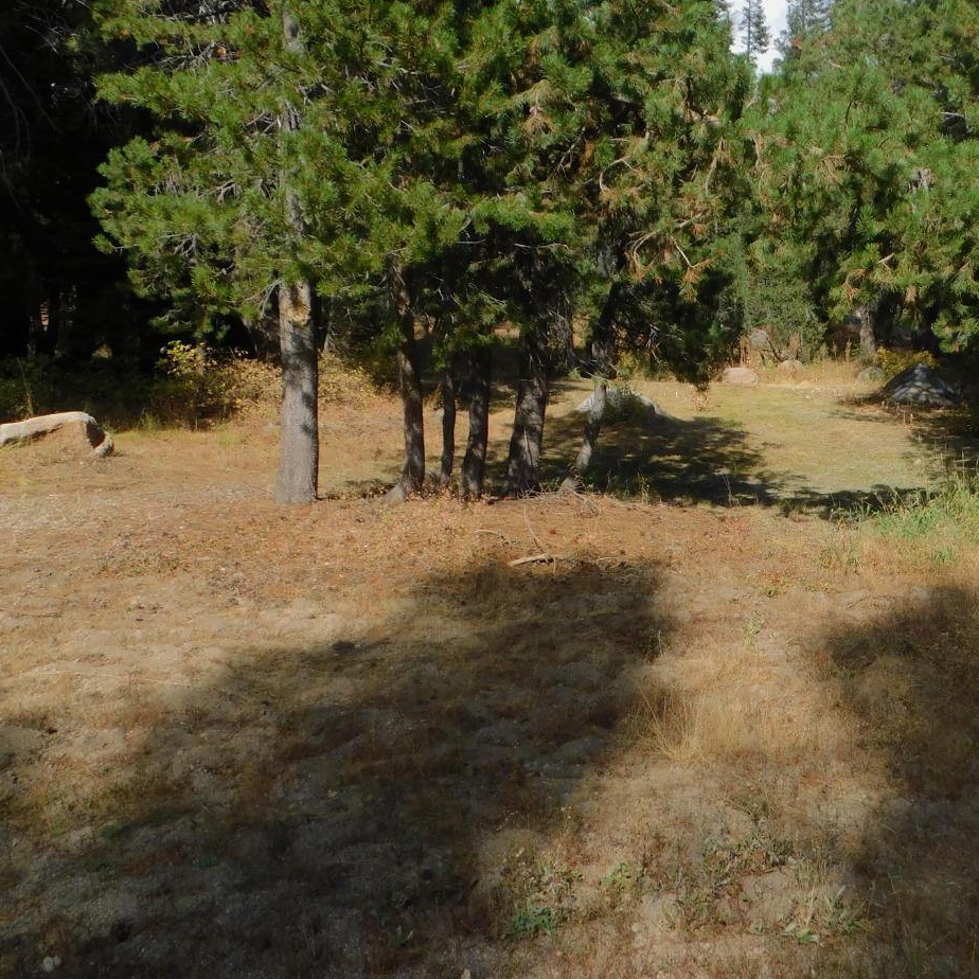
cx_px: 698
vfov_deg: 49.5
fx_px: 1056
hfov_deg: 48.4
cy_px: 410
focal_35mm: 33
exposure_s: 1/1250
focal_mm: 4
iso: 125
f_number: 3
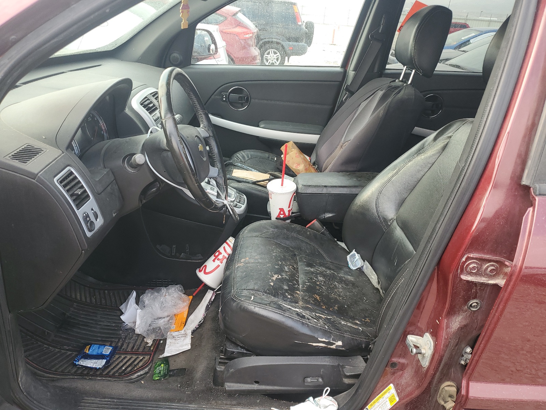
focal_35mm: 26
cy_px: 205
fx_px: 410
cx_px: 273
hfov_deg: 67.3
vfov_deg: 53.1
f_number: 1.5
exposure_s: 1/213
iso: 50
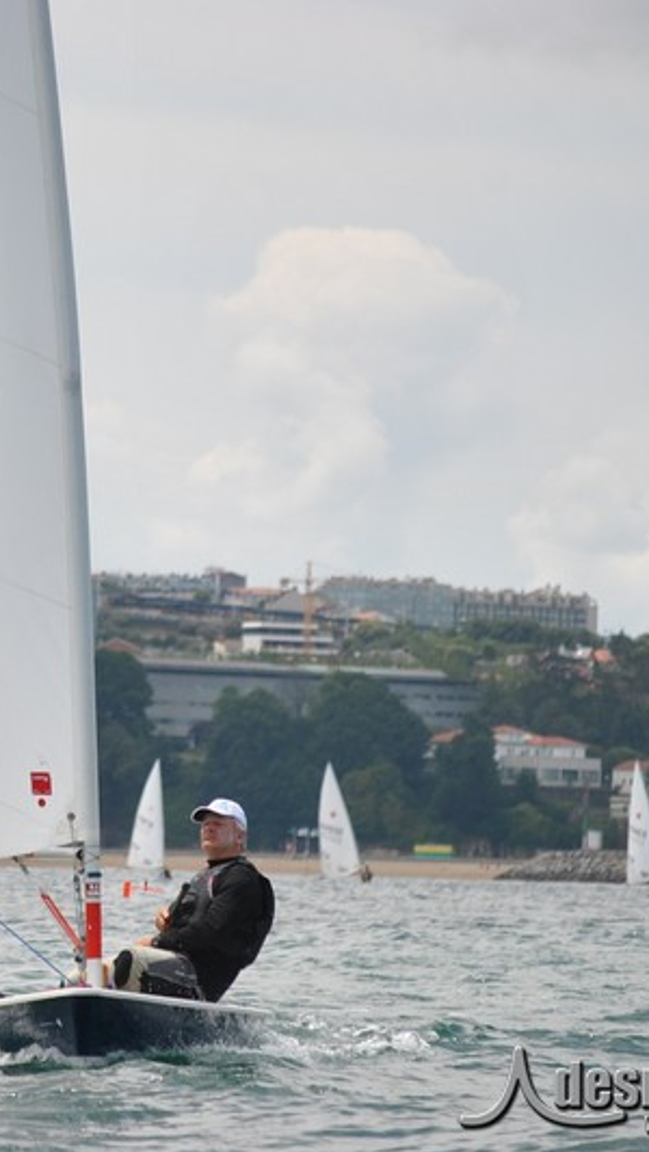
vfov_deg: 6.8
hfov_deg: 3.8
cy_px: 577
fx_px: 9748
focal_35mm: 319
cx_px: 19
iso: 100
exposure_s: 1/500
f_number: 5.6
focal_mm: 135
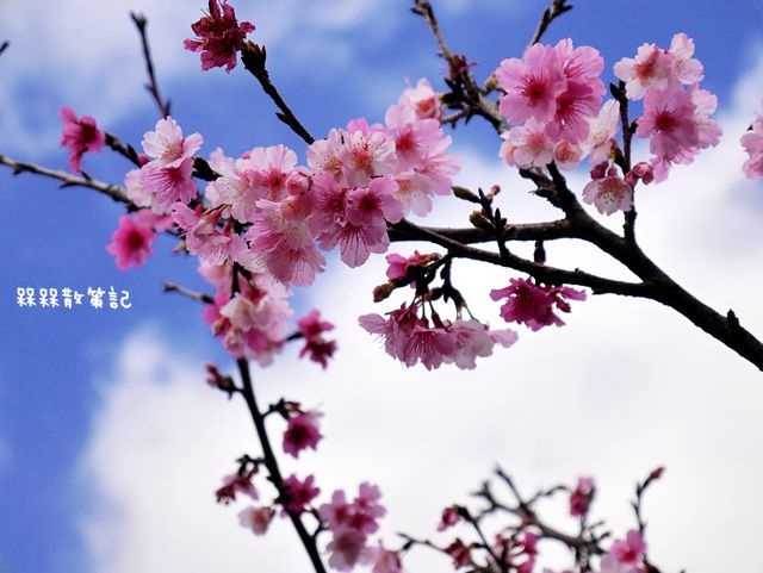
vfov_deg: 17.6
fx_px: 1853
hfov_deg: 23.3
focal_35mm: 84
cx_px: 382
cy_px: 286
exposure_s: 1/1600
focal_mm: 42
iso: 200
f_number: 5.6
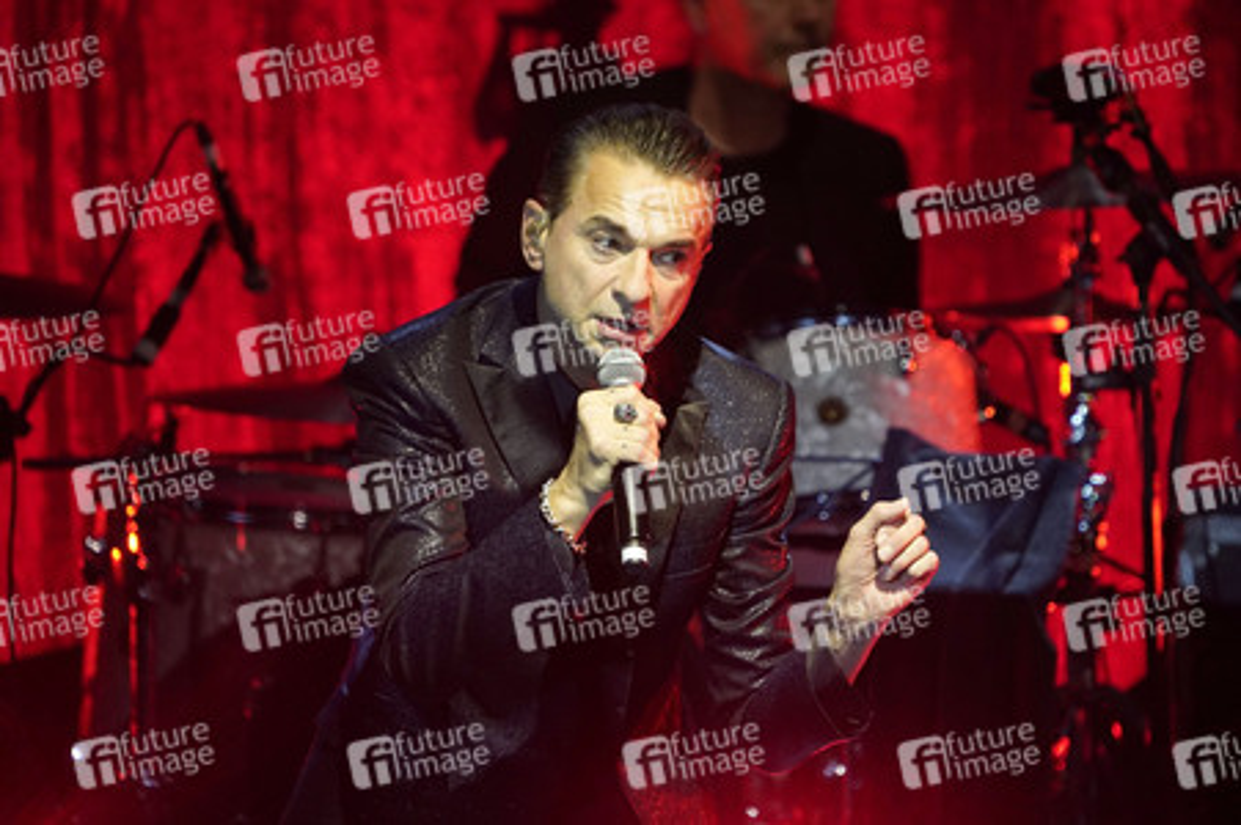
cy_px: 412
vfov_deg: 2.3
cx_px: 620
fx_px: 20668
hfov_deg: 3.4
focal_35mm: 600
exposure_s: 1/320
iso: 4000
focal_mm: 600
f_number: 6.3
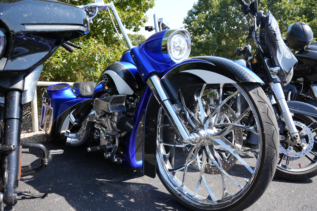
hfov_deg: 65.5
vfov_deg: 46.4
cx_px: 158
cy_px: 106
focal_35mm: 28
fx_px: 247
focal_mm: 28
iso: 100
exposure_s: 1/125
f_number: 5.6
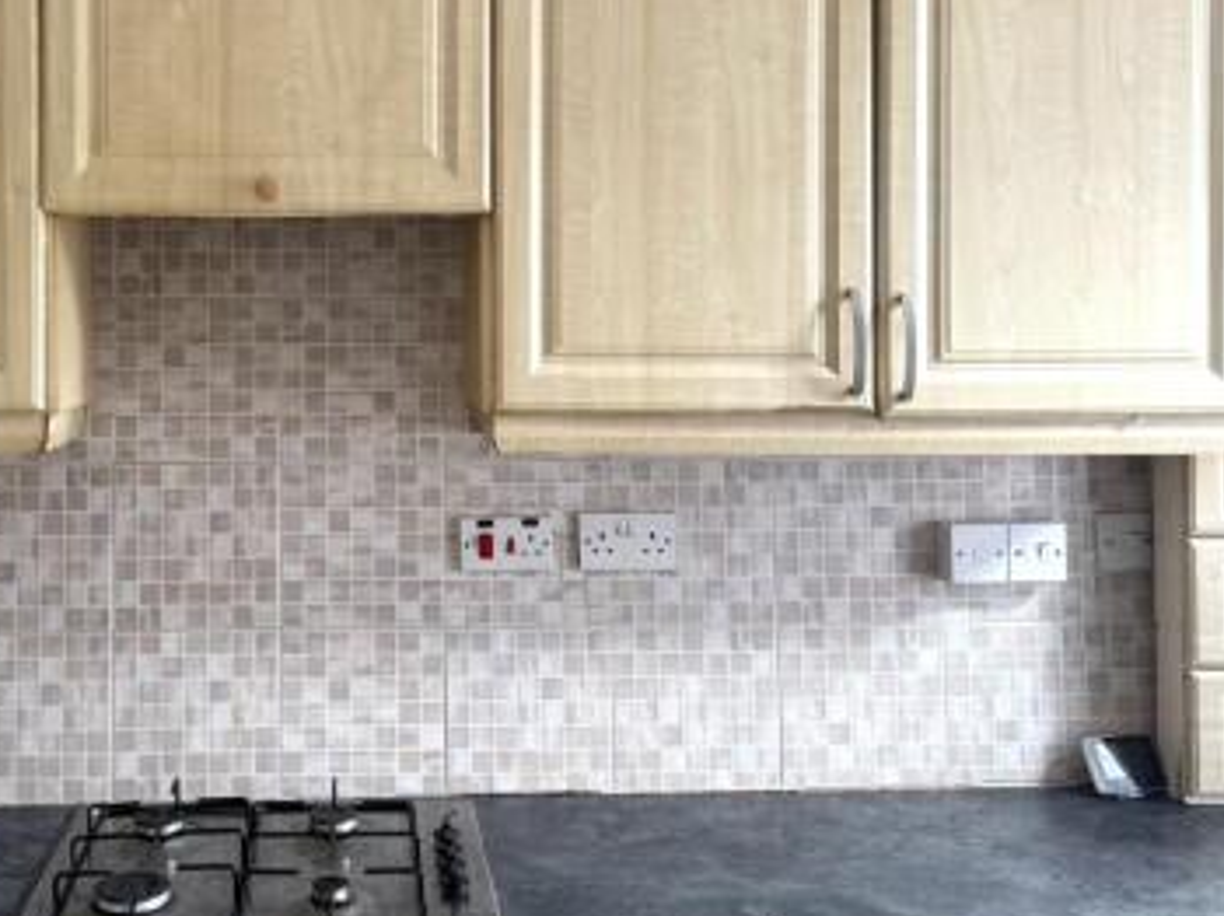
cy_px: 278
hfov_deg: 45.7
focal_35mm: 40
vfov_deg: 35.4
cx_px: 351
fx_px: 1413
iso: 200
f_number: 1.78
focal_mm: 6.76
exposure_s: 1/70
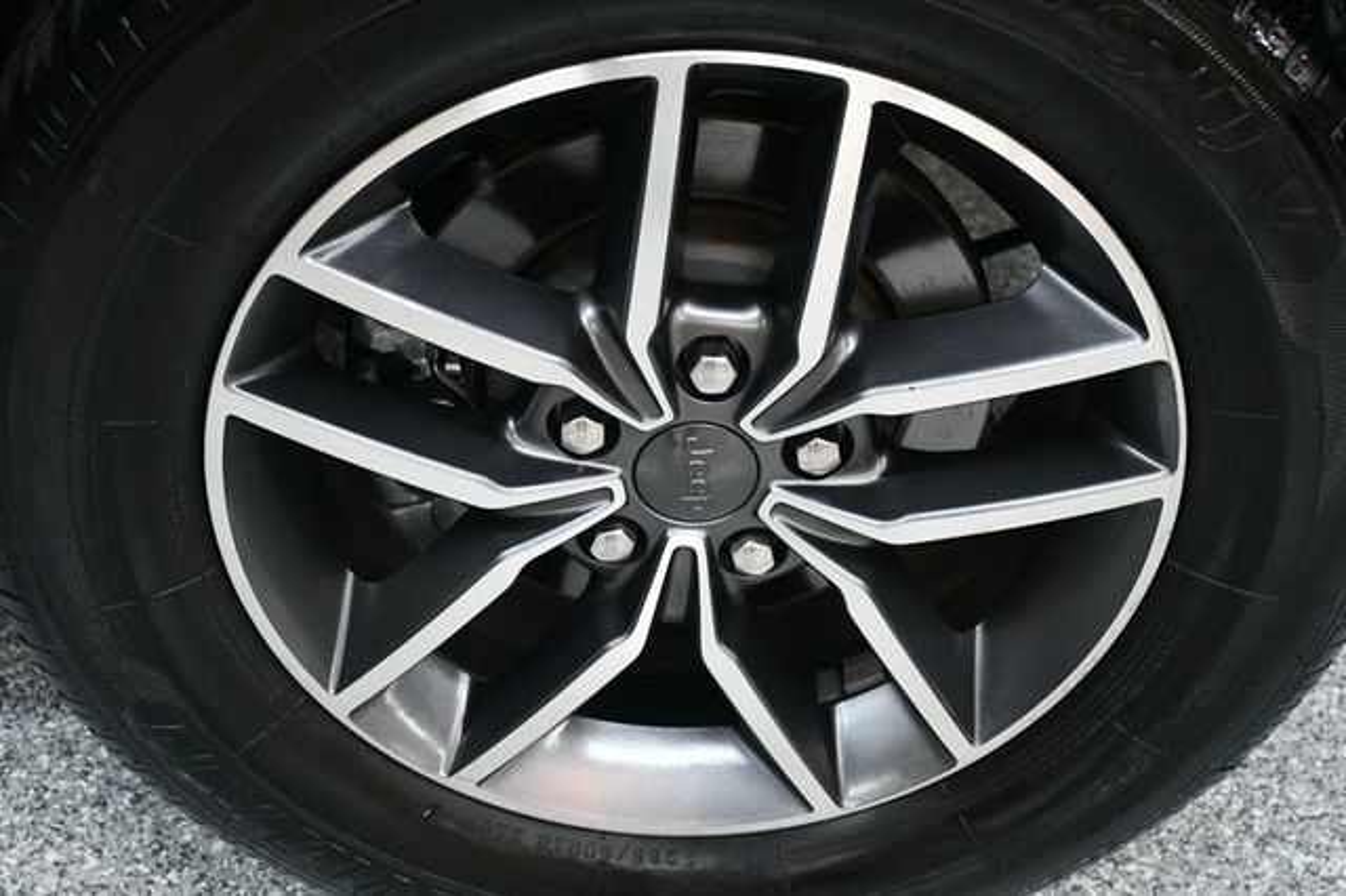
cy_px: 448
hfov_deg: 31.9
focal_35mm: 63
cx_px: 673
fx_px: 2354
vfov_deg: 21.5
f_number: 4.5
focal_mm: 42
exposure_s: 1/100
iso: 3200
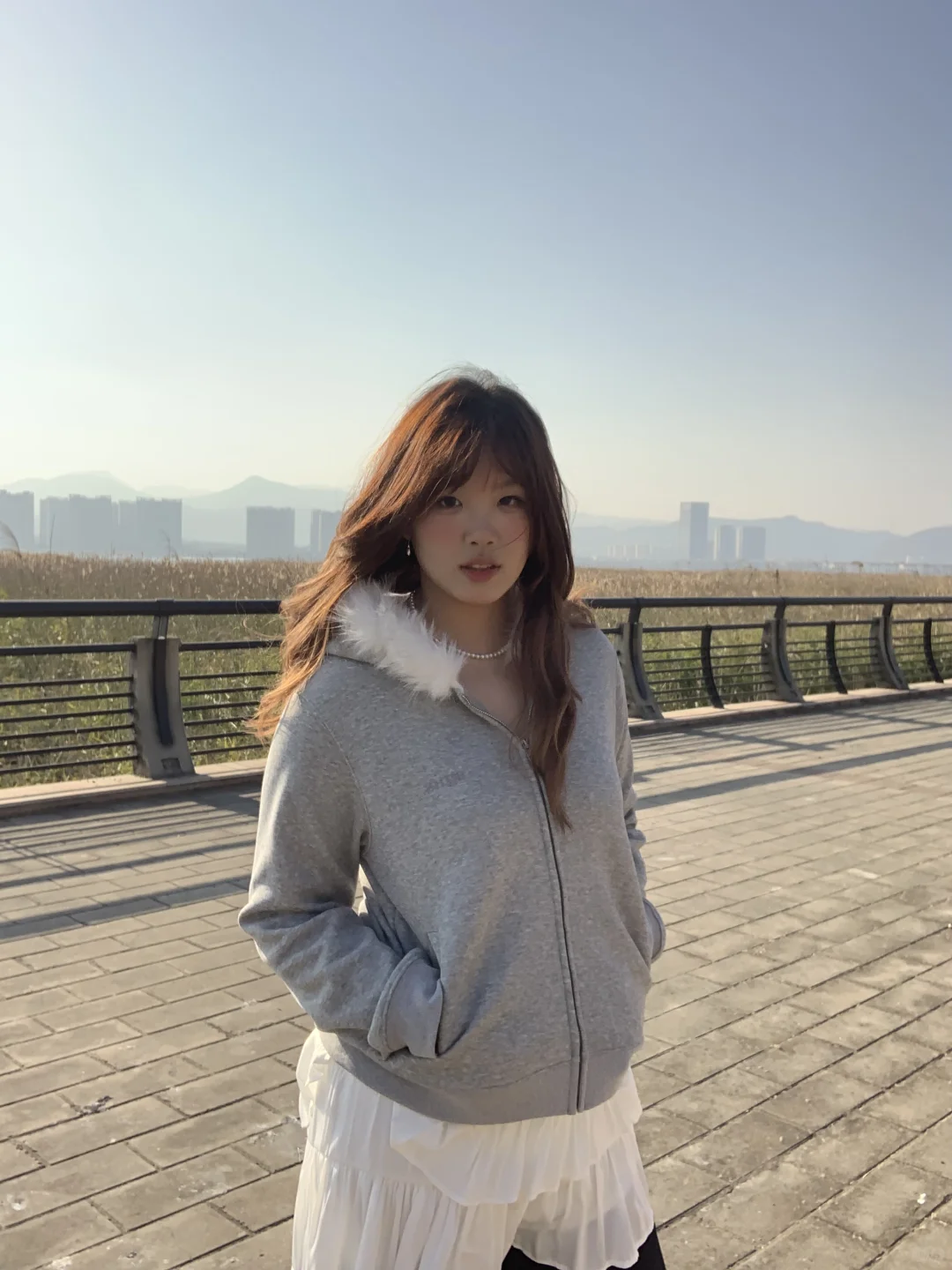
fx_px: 1173
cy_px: 635
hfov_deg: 44.2
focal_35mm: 32
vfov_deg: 56.8
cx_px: 476
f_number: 2.2
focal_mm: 2.87
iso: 16
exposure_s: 1/917
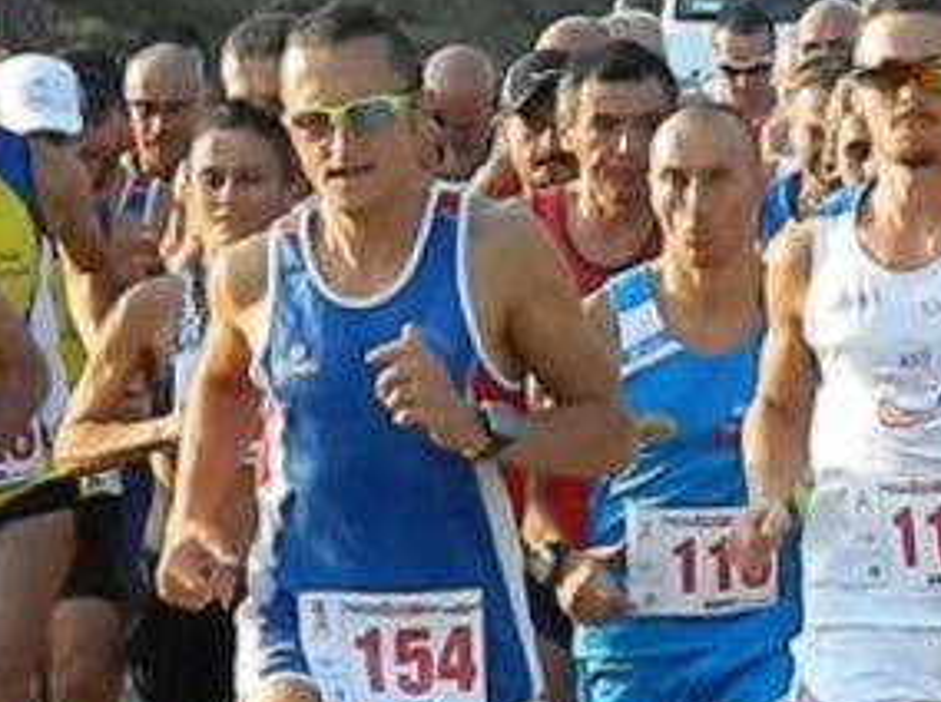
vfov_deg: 4.0
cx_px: 1017
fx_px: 9987
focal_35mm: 368
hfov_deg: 5.4
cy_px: 714
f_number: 4.9
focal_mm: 27
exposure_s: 1/500
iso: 400
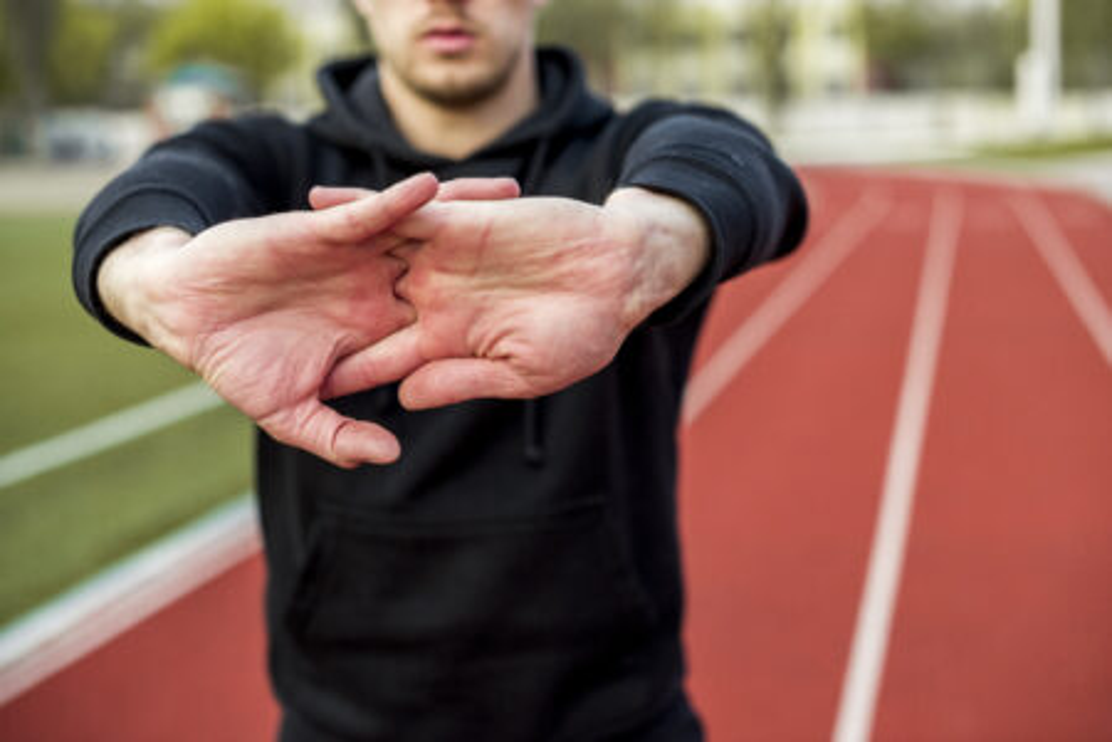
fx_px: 1544
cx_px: 556
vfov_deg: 27.0
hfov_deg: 39.6
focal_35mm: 50
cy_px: 371
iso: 400
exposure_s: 1/800
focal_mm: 50
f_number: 3.2
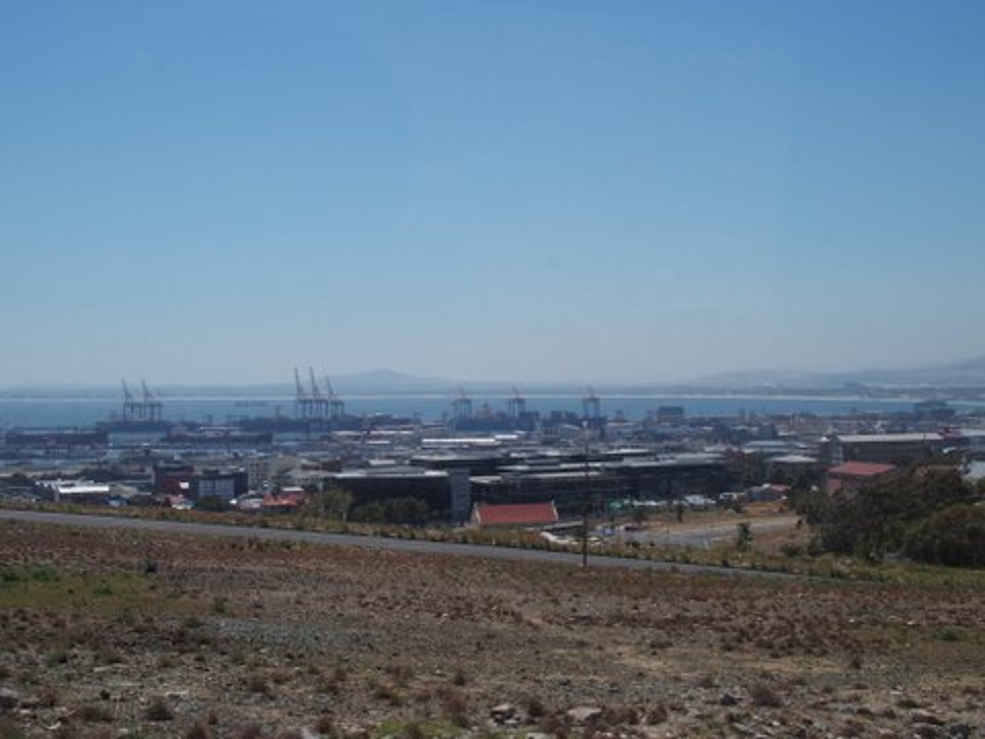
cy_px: 370
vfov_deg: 25.7
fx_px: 1622
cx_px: 492
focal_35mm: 57
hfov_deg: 33.8
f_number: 4
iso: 100
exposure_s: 1/800
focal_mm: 12
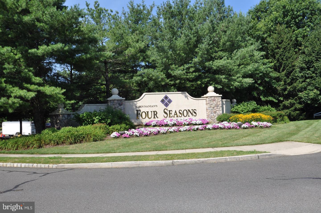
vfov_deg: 36.8
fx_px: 321
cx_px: 160
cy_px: 106
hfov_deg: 53.2
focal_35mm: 36
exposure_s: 1/350
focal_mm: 24
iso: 250
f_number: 9.5
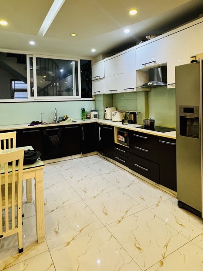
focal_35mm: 23
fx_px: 180
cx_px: 100
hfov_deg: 58.9
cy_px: 104
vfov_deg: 72.9
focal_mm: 2.22
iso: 200
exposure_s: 1/50
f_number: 2.2
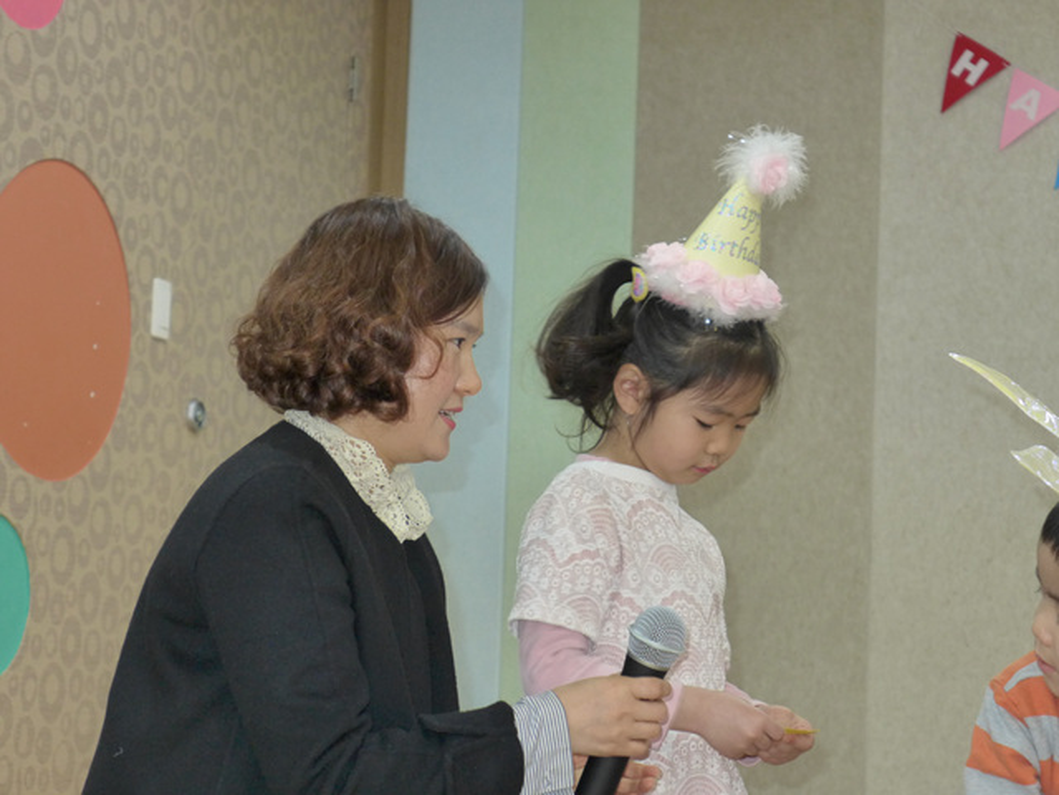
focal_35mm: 80
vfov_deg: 18.4
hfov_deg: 24.4
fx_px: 2447
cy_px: 398
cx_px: 530
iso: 250
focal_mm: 15.7
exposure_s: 1/125
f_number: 2.2
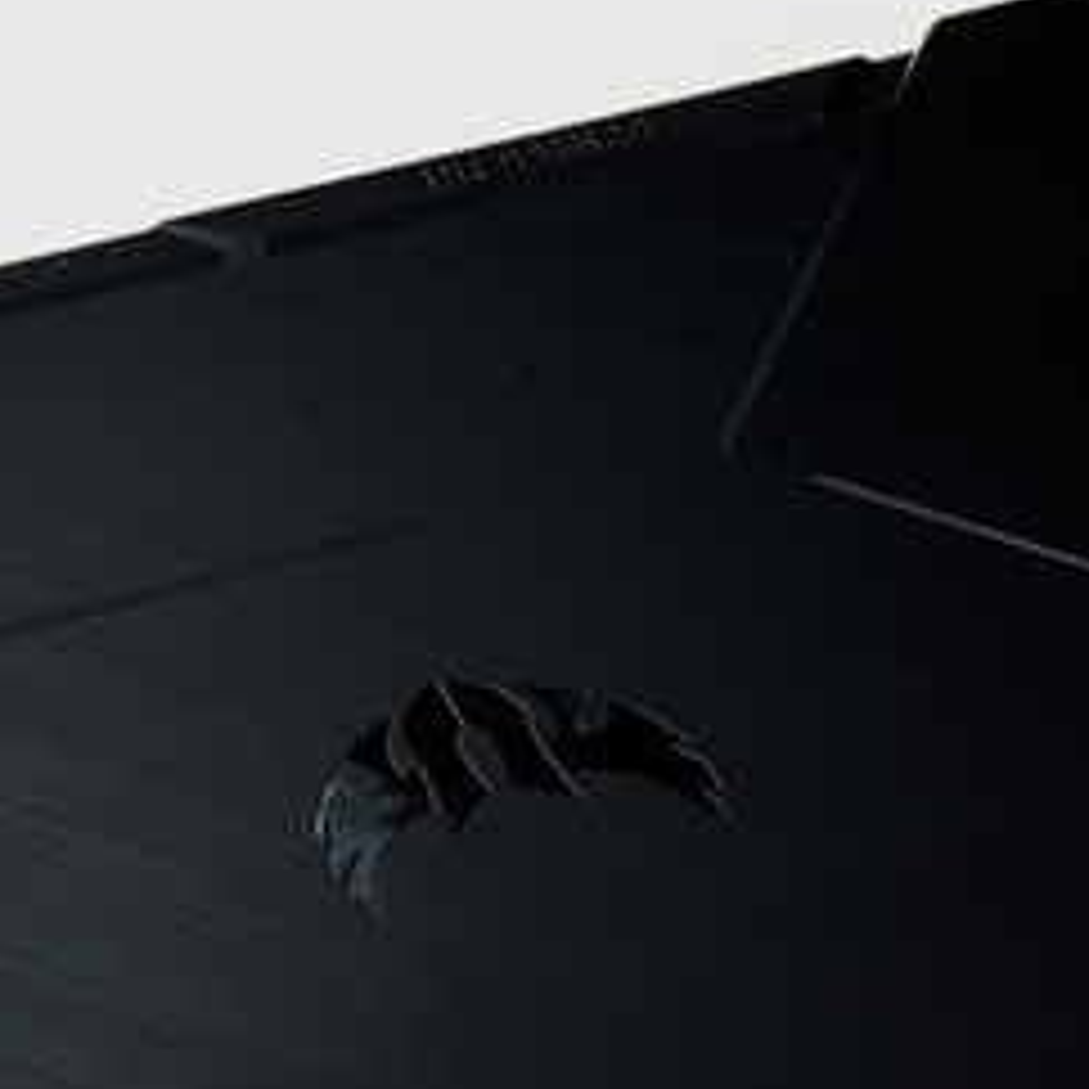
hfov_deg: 12.5
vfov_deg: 12.4
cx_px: 464
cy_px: 850
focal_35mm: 140
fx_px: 4983
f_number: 1.78
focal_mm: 6.76
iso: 64
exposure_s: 1/163
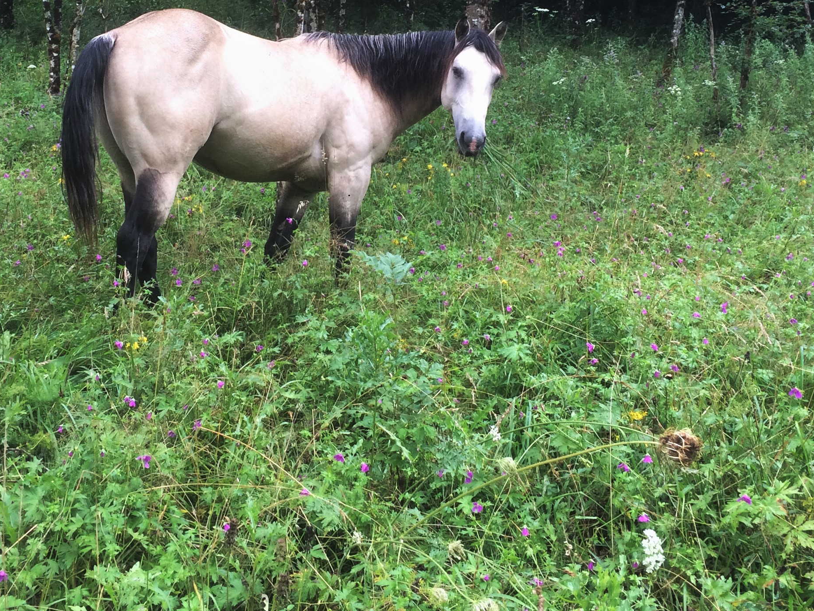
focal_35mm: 47
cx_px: 303
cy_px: 142
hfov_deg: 40.1
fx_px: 1105
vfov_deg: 30.3
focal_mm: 4.15
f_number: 2.2
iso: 40
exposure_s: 1/100
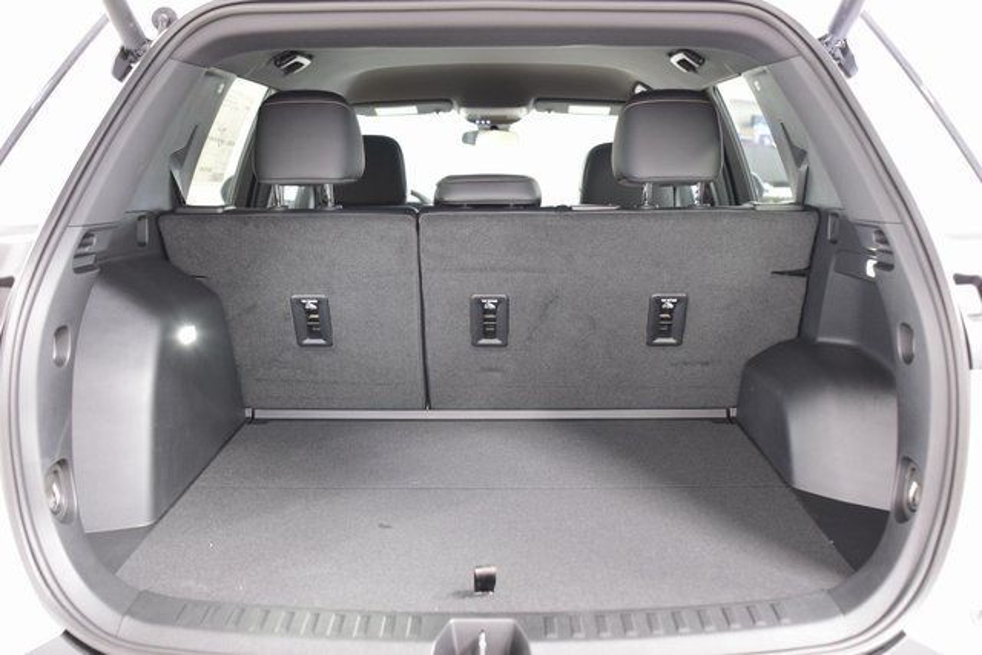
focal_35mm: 36
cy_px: 328
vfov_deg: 36.9
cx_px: 491
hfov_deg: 53.1
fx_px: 982
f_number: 2.8
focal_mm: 24
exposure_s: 1/8
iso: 1600
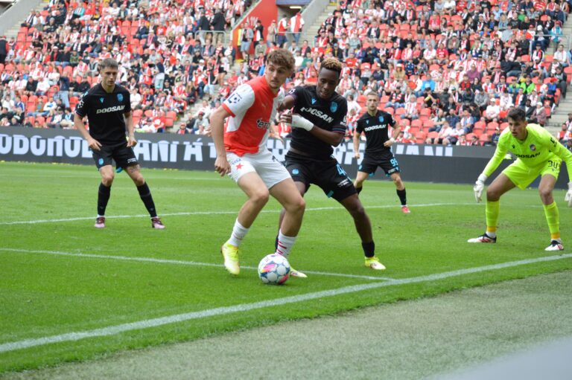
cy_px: 190
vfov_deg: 12.7
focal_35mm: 108
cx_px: 286
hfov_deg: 18.9
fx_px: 1715
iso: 1600
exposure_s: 1/640
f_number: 4.5
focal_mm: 72
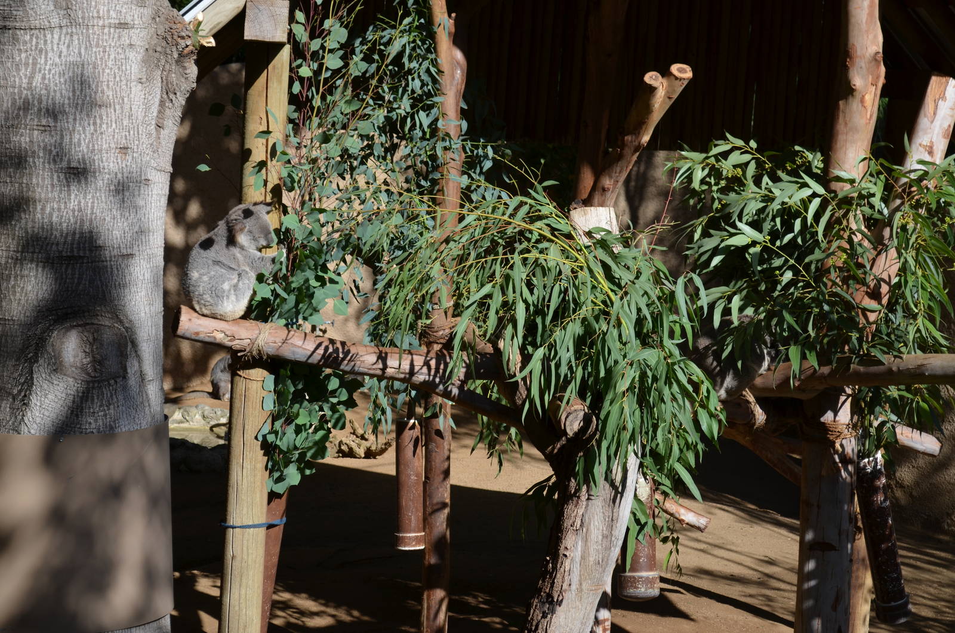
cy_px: 316
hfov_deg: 24.7
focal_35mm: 82
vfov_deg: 16.5
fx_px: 2184
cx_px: 478
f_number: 8
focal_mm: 55
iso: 110
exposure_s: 1/250
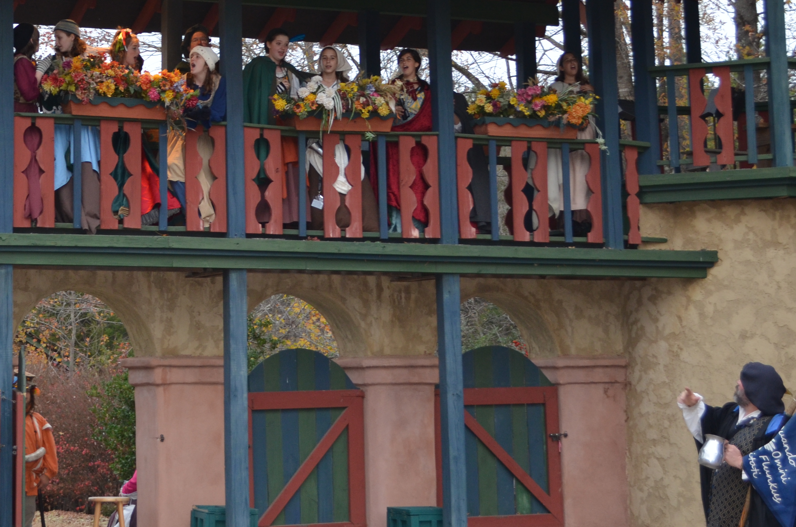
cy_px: 100
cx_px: 138
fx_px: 2030
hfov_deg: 21.8
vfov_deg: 14.7
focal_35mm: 92
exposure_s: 1/60
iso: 400
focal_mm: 34
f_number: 5
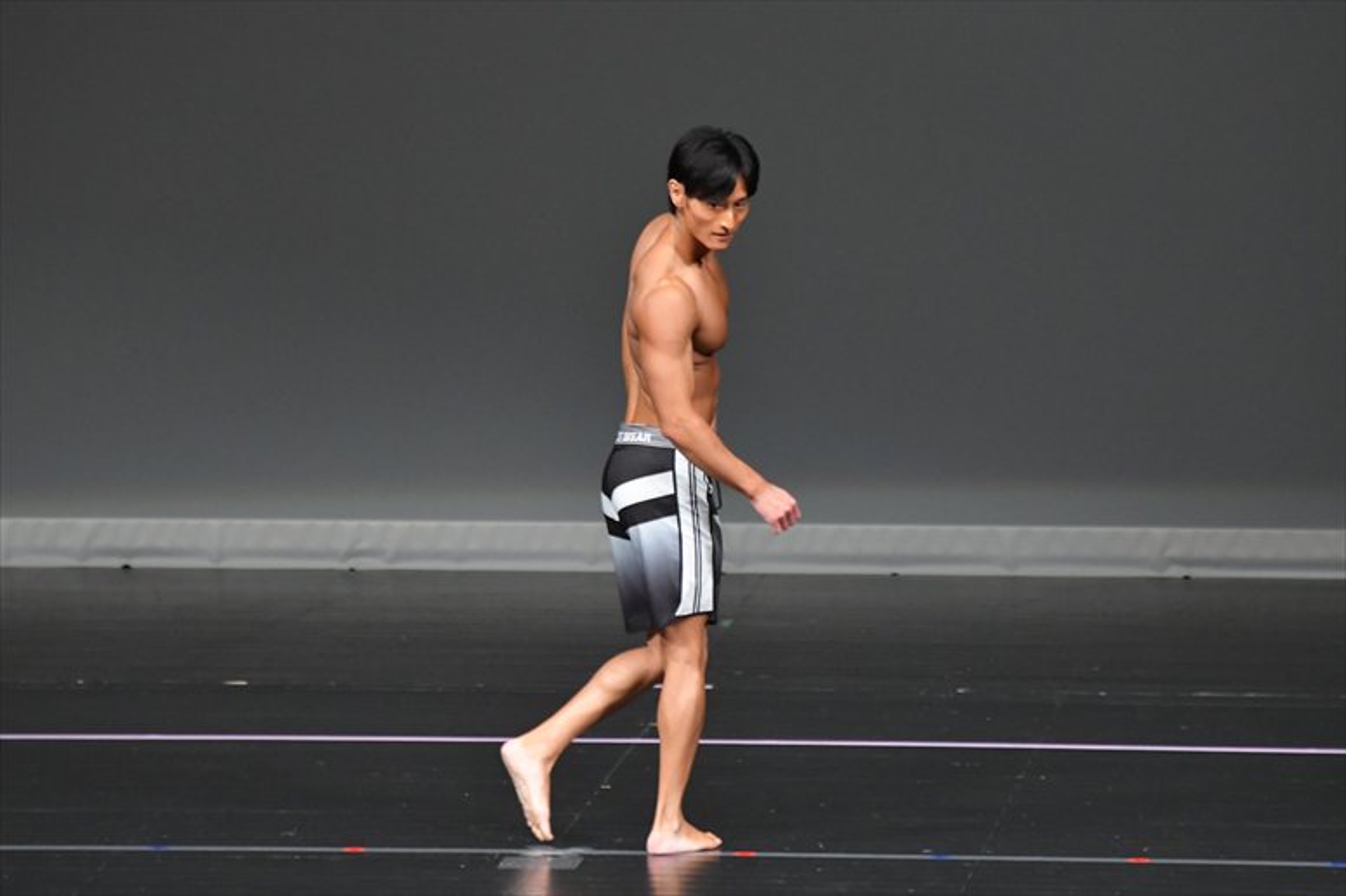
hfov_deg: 6.0
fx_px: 12893
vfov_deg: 4.0
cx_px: 673
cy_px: 448
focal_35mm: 345
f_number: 5.6
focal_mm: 230
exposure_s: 1/400
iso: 4000
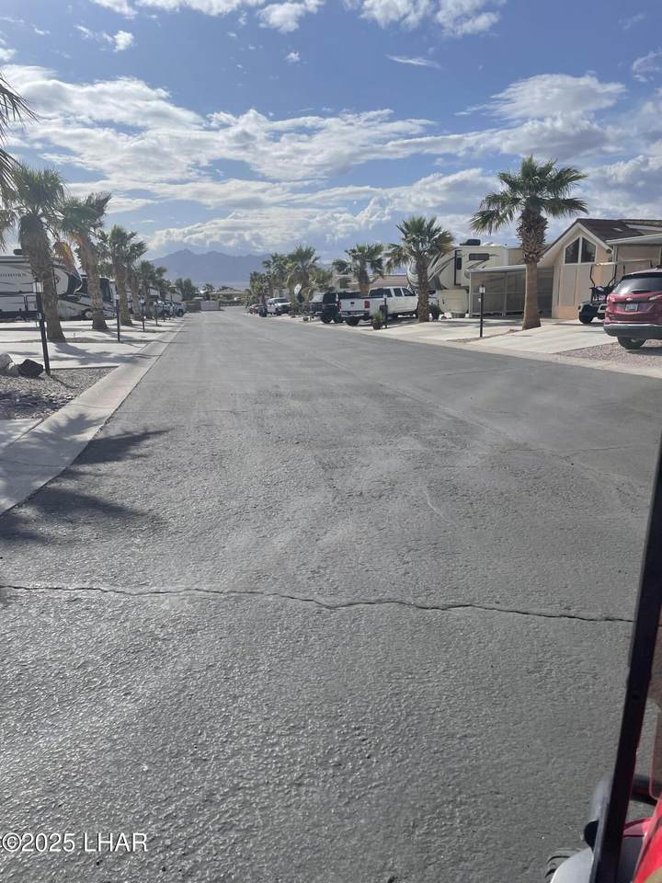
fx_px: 663
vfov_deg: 67.3
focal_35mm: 26
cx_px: 331
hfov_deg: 53.1
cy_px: 442
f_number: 1.6
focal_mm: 4.2
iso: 32
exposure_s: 1/5814
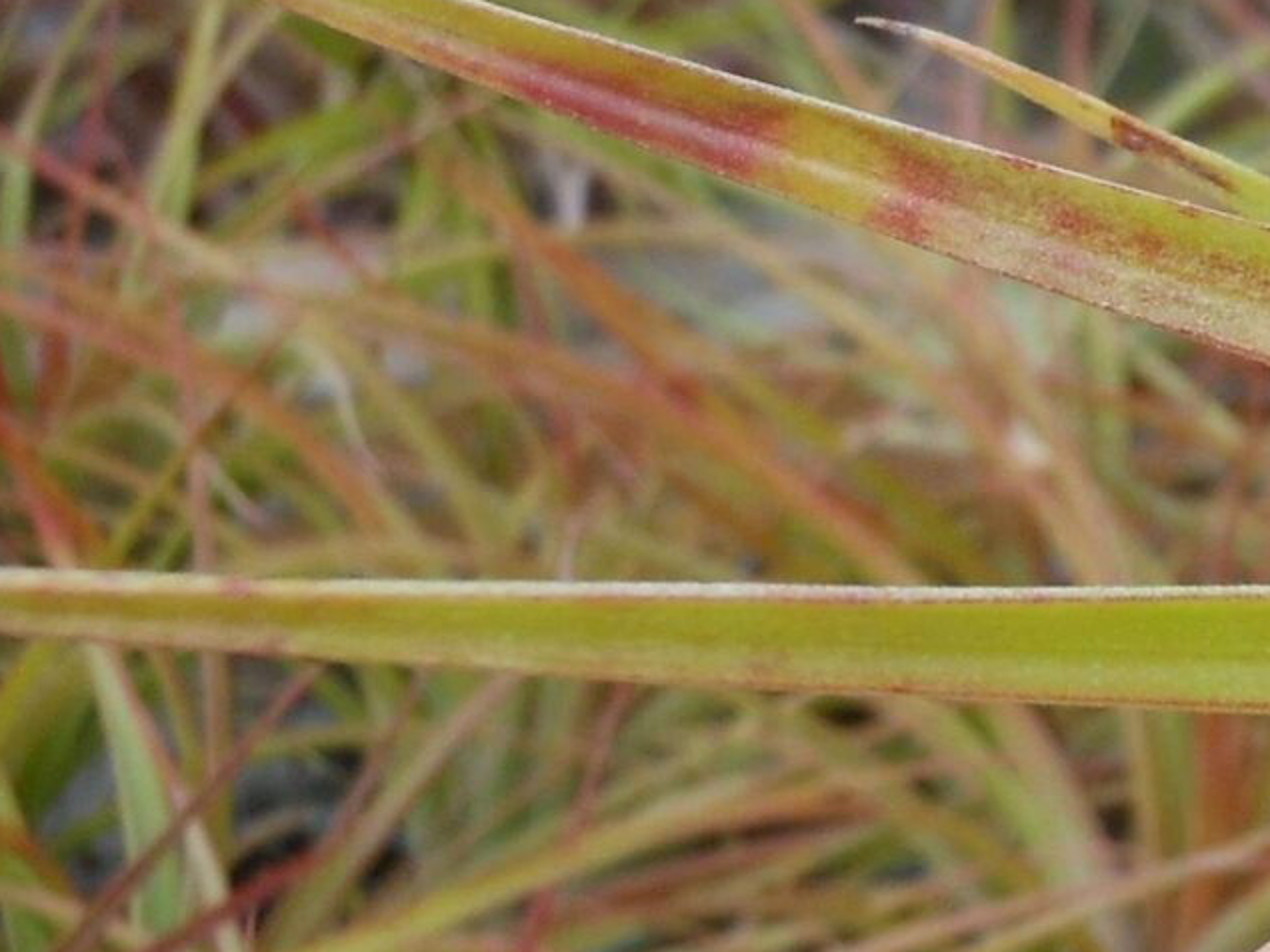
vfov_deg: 11.1
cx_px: 2490
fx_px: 4879
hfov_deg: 13.0
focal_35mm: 133
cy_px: 556
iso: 80
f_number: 4
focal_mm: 5.9
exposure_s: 1/400
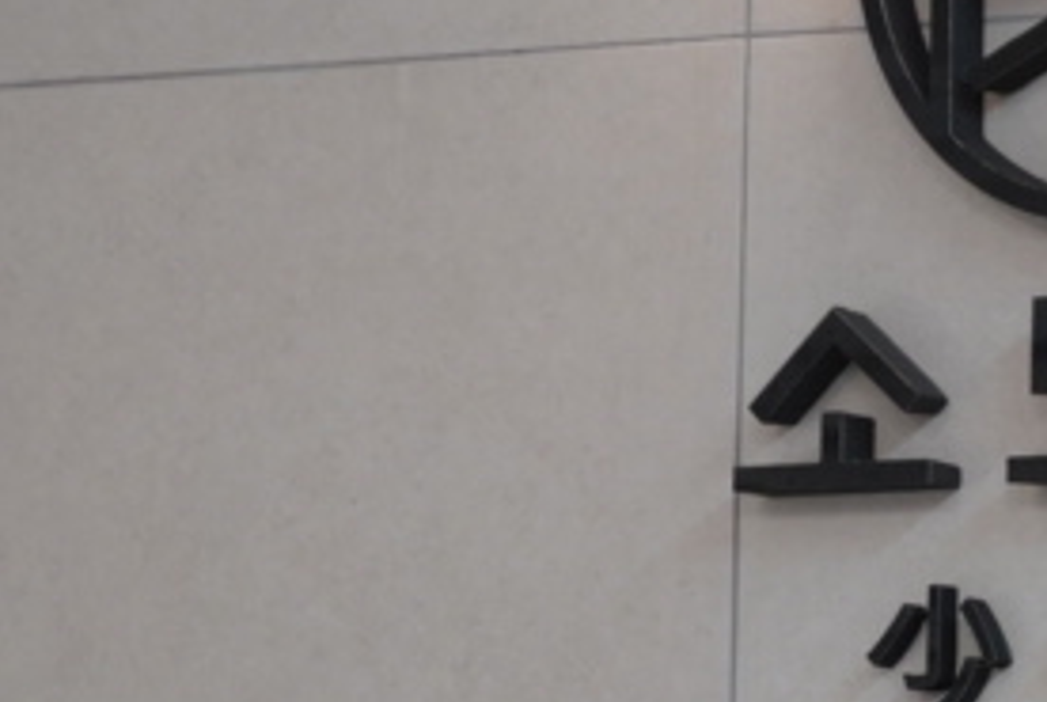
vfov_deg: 3.9
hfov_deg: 5.7
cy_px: 429
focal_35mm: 357
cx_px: 1176
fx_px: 10399
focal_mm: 61
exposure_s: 1/500
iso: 1250
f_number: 2.8
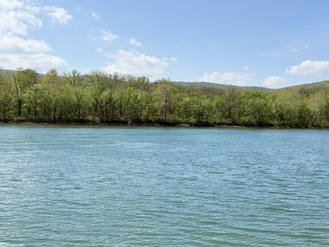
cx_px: 164
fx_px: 456
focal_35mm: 48
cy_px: 124
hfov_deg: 39.7
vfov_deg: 30.3
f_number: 1.78
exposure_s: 1/6536
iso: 80
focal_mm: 6.76
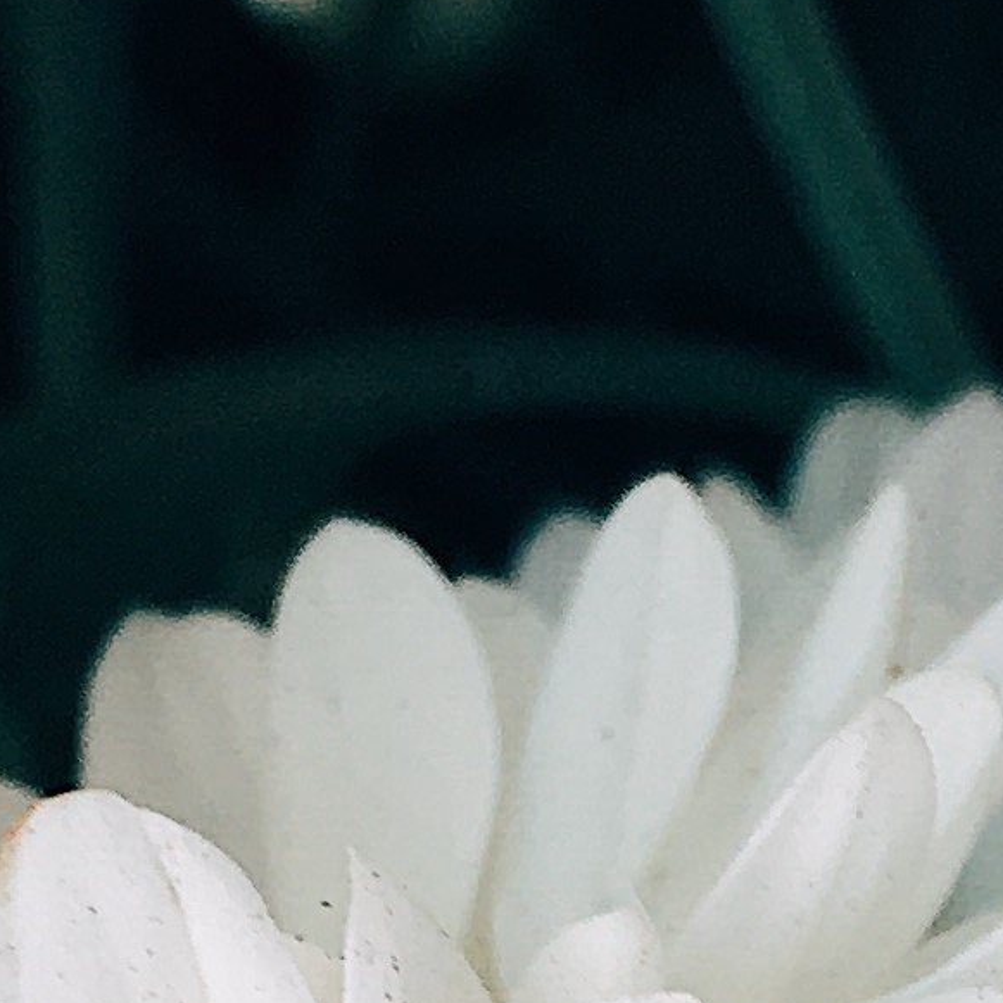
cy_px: 2627
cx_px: 1362
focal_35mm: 178
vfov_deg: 8.7
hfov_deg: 9.6
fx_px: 5835
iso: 25
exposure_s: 1/120
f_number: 2.2
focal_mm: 4.15
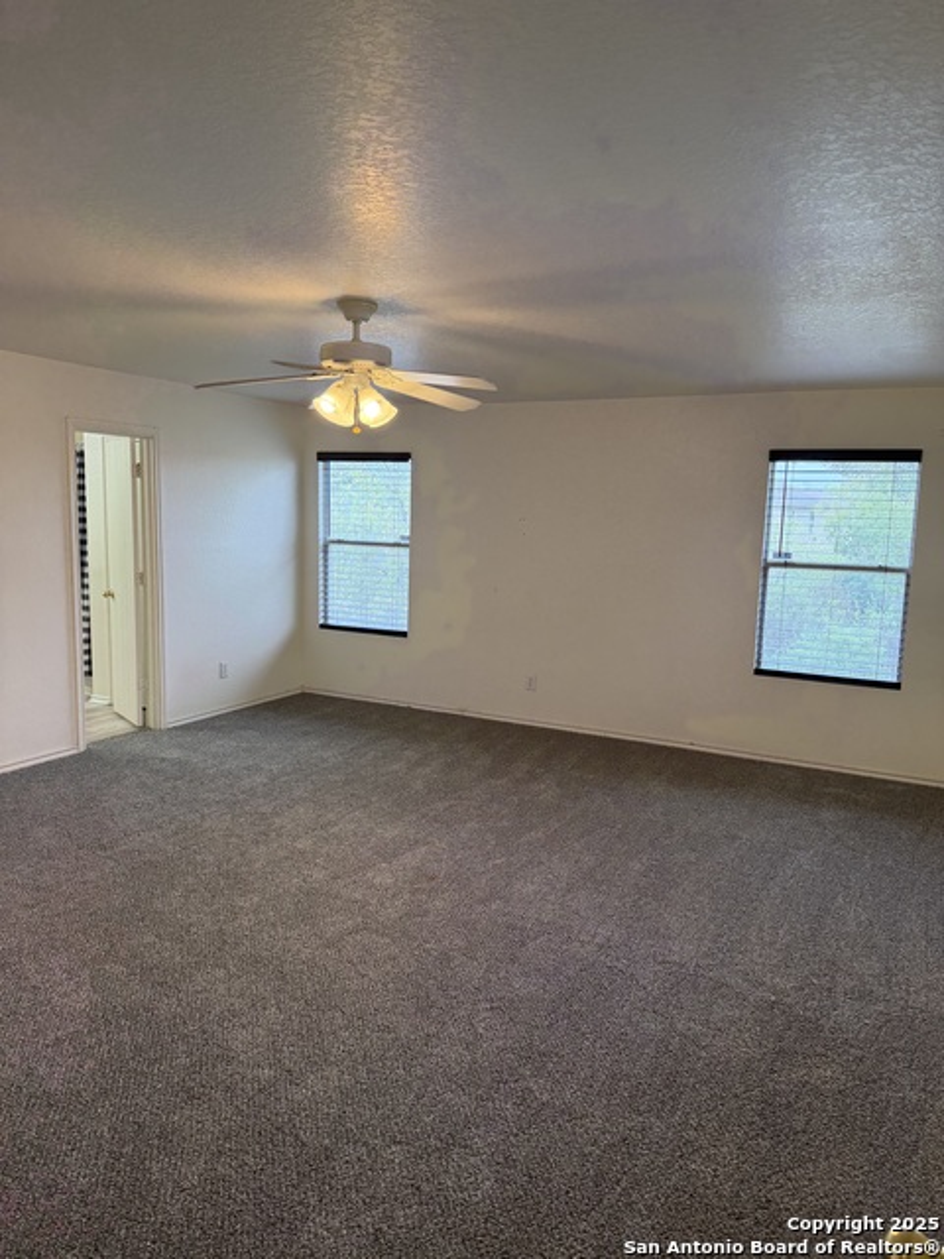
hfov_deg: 56.8
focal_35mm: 24
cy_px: 630
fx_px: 873
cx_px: 472
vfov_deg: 71.6
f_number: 1.78
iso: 200
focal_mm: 6.76
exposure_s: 1/120
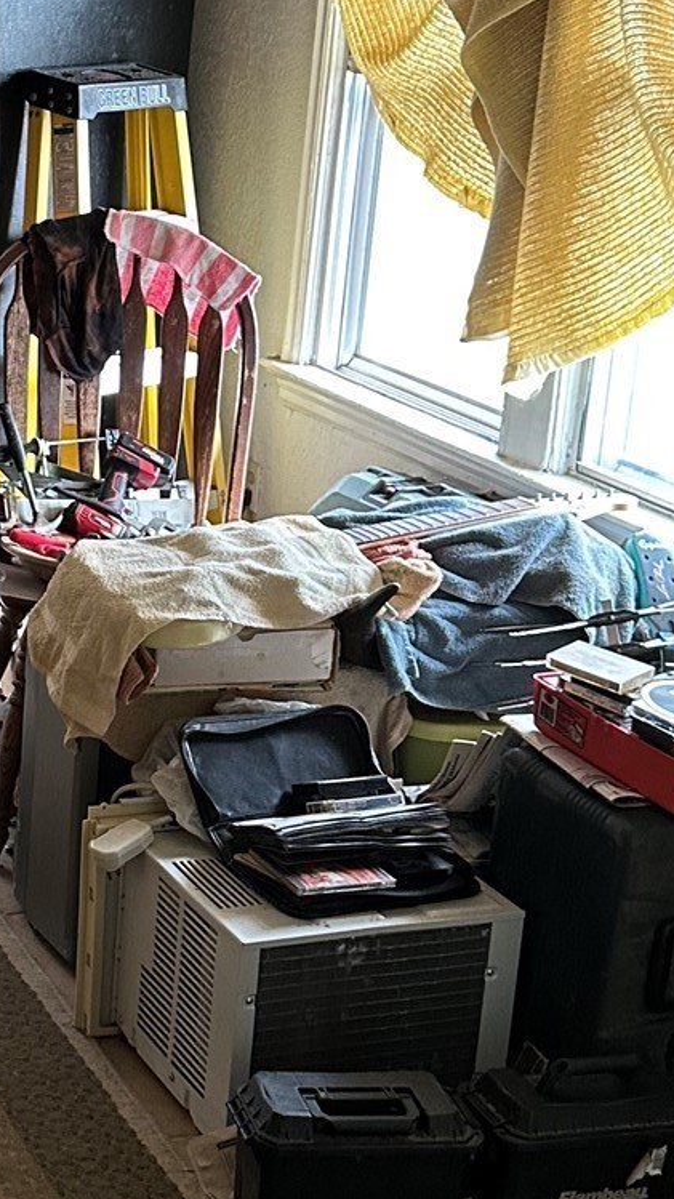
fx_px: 2130
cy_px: 447
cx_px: -170
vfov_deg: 31.3
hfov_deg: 17.1
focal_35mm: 67
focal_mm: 6.86
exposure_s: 1/60
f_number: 1.78
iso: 320
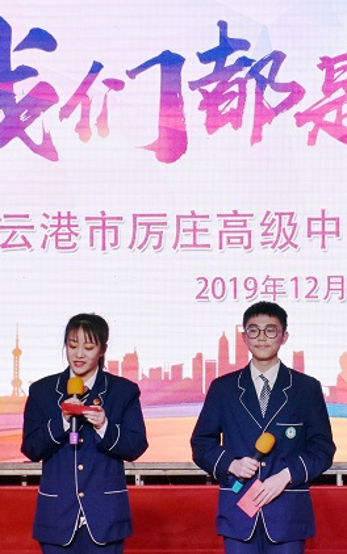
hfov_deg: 7.2
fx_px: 2737
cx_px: 273
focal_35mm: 181
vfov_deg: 11.6
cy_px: 299
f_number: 8
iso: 800
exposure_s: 1/250
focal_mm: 50
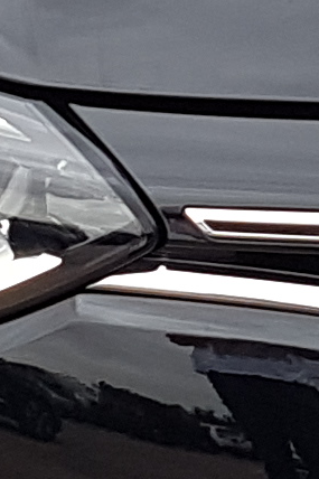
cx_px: 354
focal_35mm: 255
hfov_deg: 5.4
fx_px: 3392
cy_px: 25
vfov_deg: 8.0
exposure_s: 1/379
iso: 40
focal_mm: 4.2
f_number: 1.7
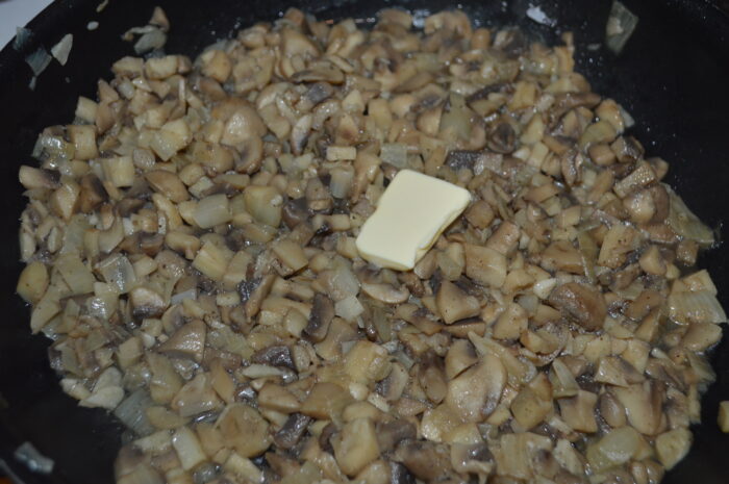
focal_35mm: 44
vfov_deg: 30.8
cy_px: 242
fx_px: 880
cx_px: 364
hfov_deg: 45.0
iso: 400
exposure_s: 1/60
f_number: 4.5
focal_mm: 29
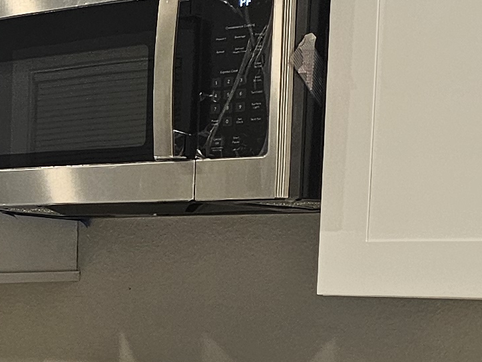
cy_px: 441
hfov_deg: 13.5
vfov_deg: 11.4
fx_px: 1768
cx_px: -455
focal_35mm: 127
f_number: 1.7
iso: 200
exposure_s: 1/120
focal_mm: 6.3
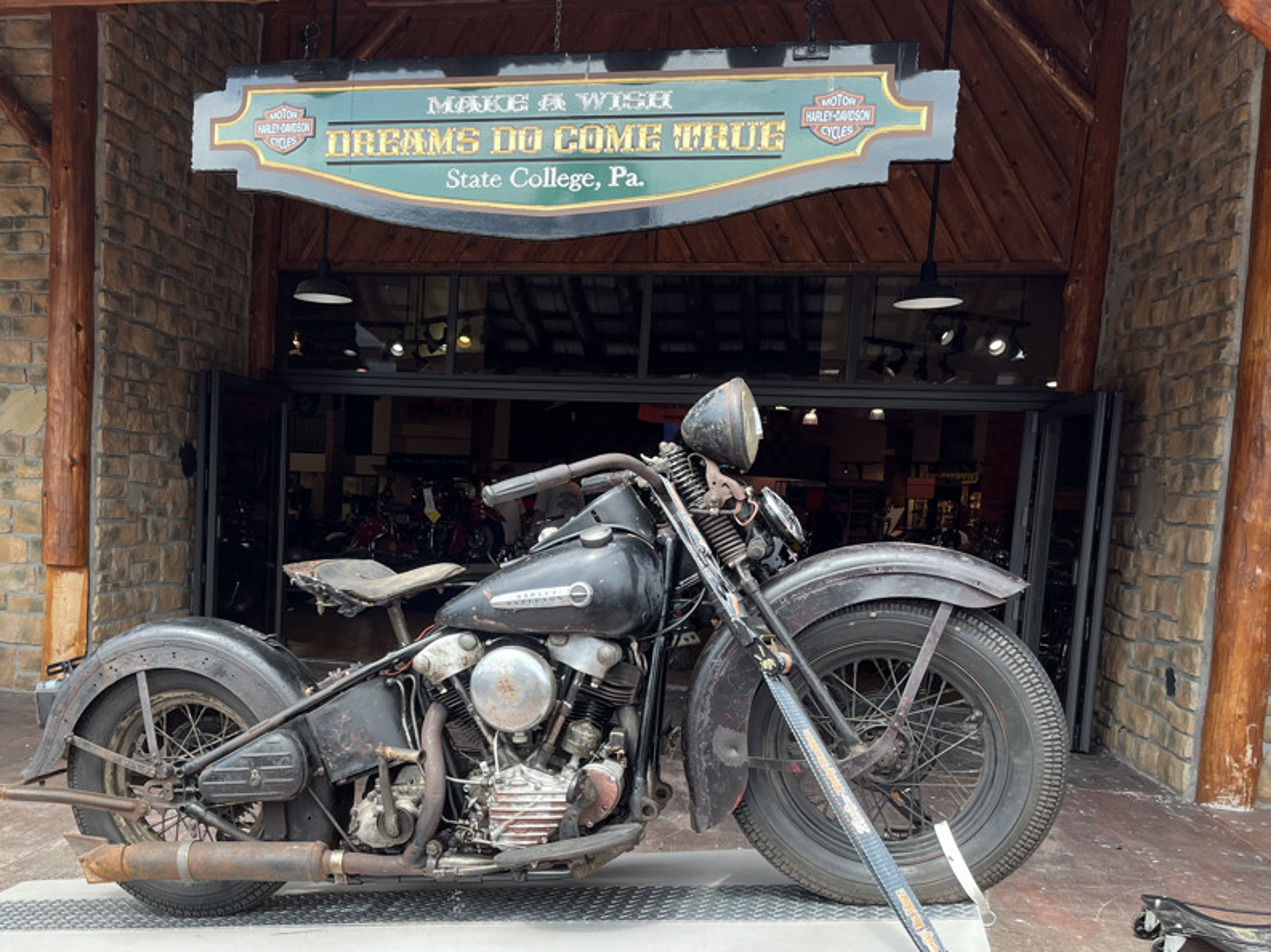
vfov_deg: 40.3
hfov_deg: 51.7
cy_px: 615
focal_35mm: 35
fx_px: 1285
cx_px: 429
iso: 50
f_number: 1.6
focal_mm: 5.1
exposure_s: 1/569
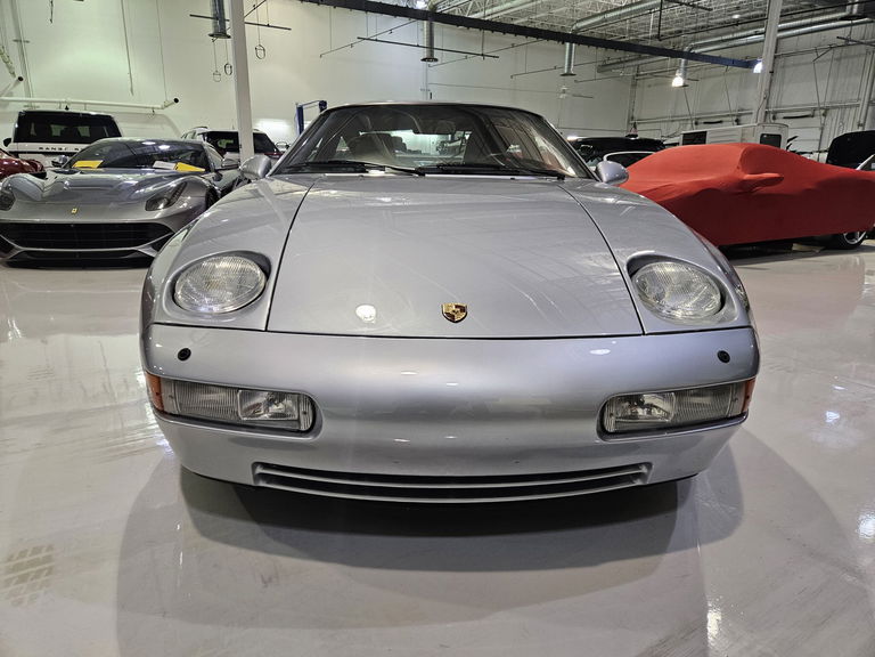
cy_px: 328
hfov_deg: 73.9
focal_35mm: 23
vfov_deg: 58.9
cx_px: 438
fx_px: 581
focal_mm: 5.4
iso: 400
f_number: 1.8
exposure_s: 1/120
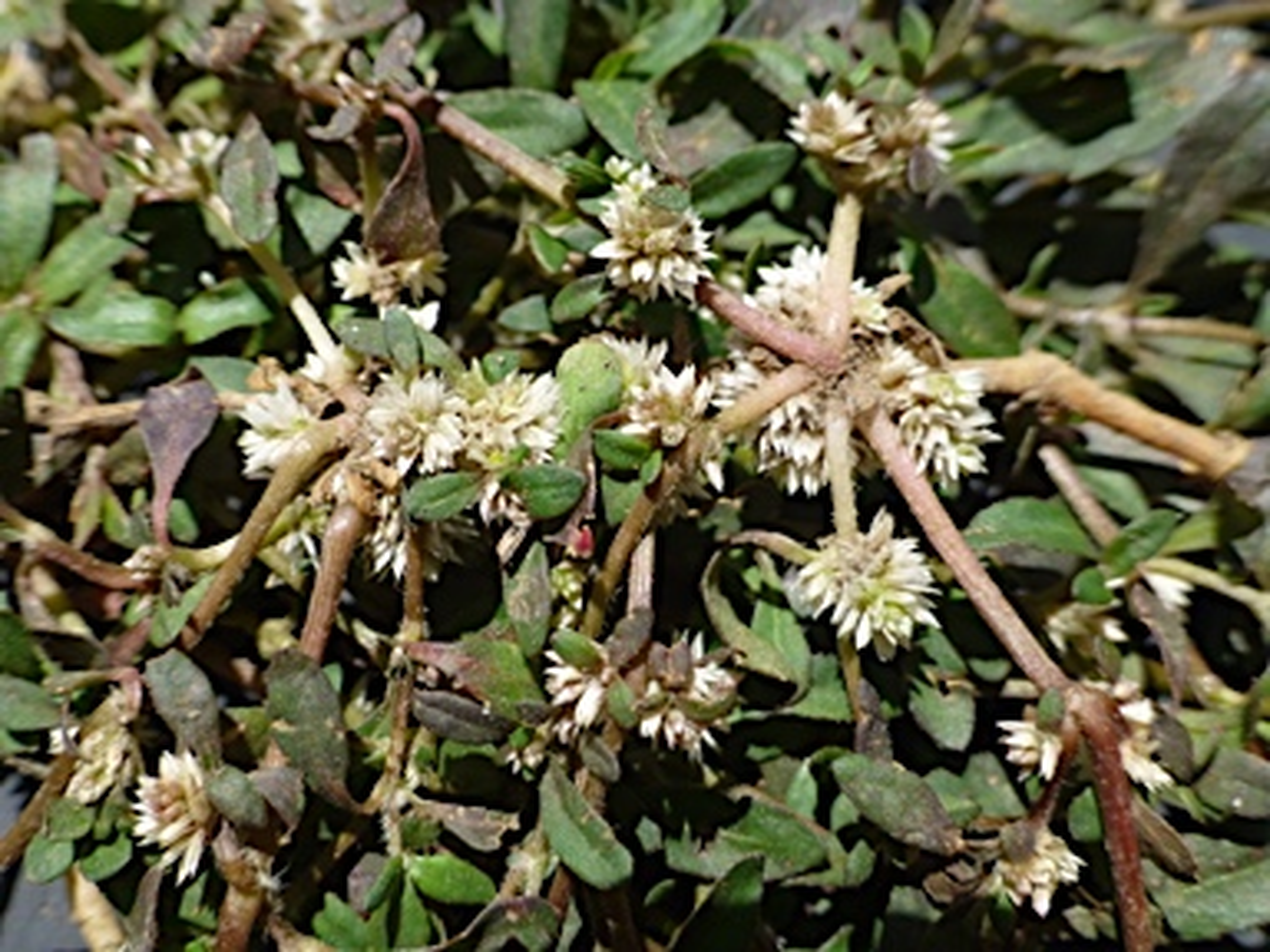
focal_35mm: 41
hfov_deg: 45.8
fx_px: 1504
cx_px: 635
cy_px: 476
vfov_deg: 35.1
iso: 100
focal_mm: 7.4
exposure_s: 1/1000
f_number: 3.9
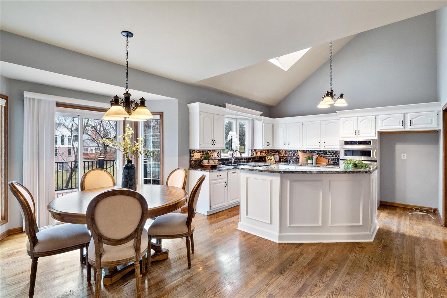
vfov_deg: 73.7
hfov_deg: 96.7
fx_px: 199
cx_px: 224
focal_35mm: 16
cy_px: 149
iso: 400
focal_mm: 8
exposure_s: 1/40
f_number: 8
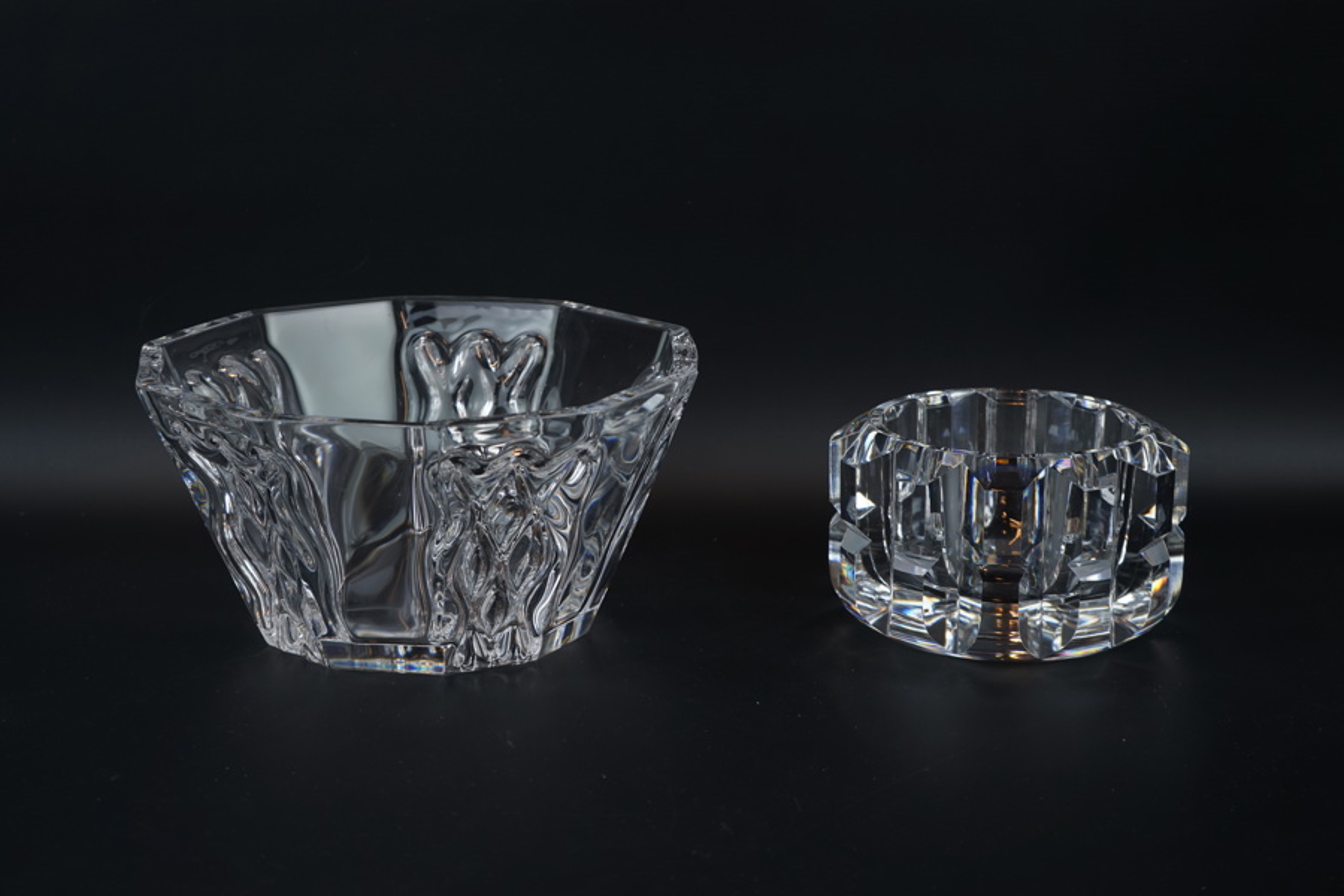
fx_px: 2613
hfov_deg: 28.8
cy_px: 448
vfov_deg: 19.5
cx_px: 672
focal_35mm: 70
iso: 100
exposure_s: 1/80
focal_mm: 70
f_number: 5.6
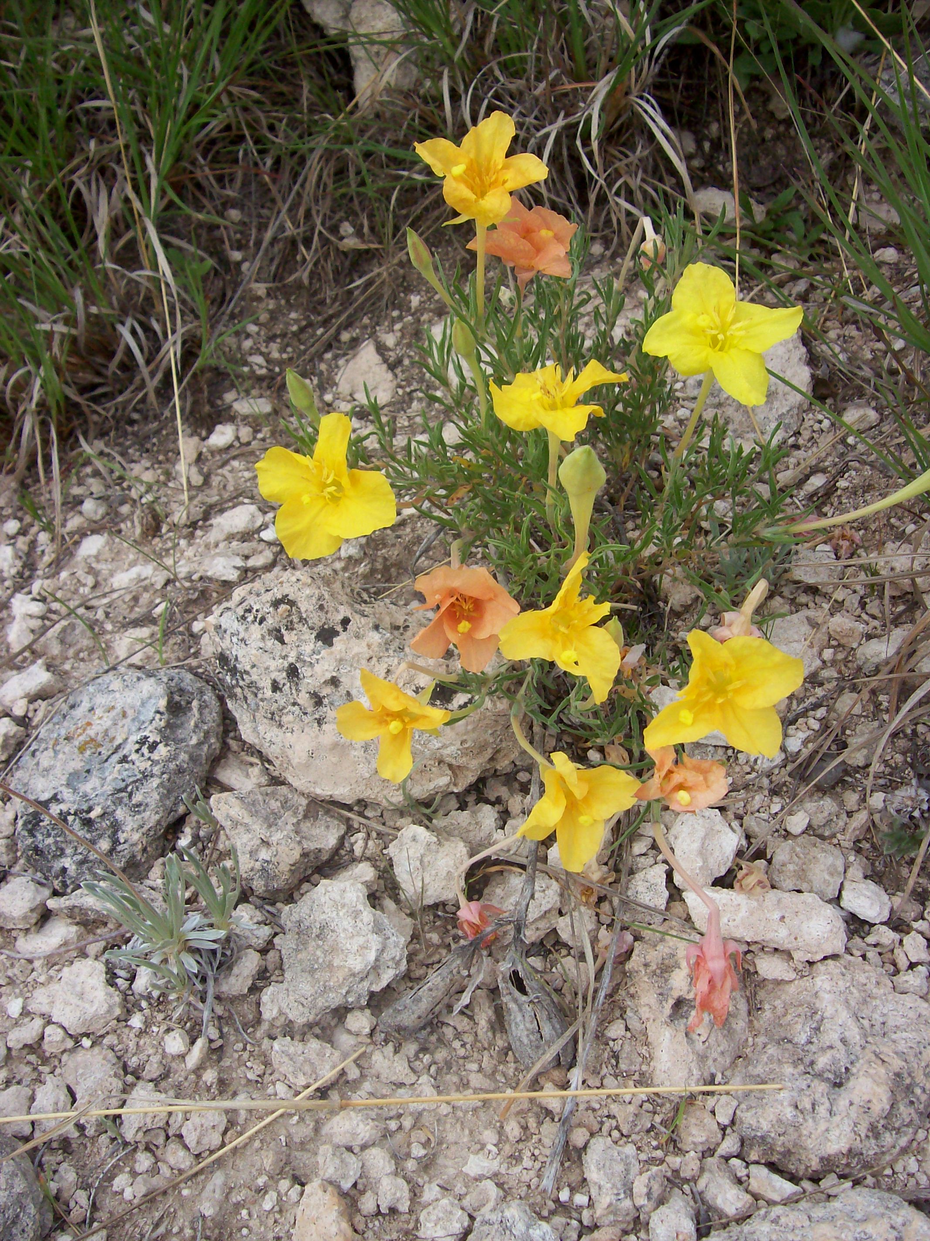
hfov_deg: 39.6
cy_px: 620
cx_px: 465
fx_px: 1290
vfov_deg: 51.4
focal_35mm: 36
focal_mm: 6
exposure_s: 1/407
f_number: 4.8
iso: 80
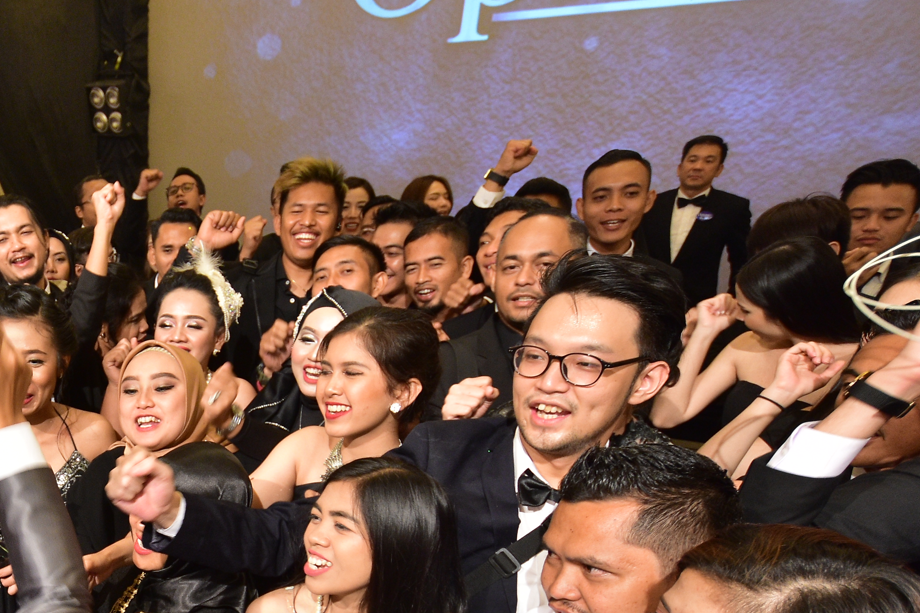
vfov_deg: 39.7
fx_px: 792
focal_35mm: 31
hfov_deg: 51.9
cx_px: 65
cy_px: 535
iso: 800
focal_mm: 10
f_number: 3.5
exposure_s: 1/50
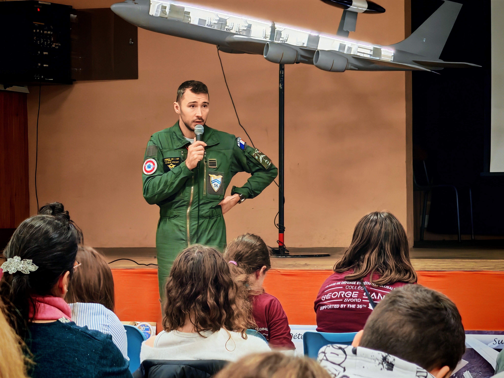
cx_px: 252
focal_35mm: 147
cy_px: 189
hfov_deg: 13.4
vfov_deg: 10.1
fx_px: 2140
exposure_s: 1/50
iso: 2000
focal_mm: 15.38
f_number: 2.6
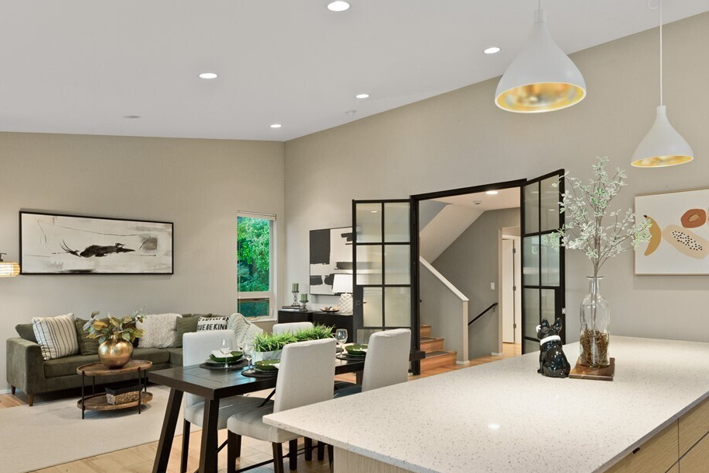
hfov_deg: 69.1
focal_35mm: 26
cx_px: 402
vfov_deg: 49.5
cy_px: 265
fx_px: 512
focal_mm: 14
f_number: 6.3
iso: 800
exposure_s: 1/20
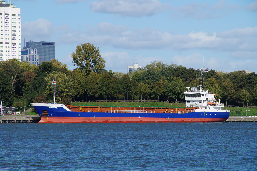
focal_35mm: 68
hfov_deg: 29.9
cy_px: 86
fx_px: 482
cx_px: 128
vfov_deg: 20.1
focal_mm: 45
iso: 100
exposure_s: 1/160
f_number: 10
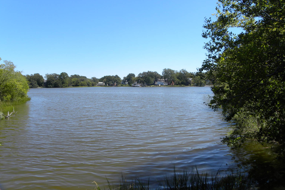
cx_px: 139
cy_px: 103
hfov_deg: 65.5
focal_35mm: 28
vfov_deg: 46.4
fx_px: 222
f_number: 5.6
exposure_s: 1/226
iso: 64
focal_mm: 4.6
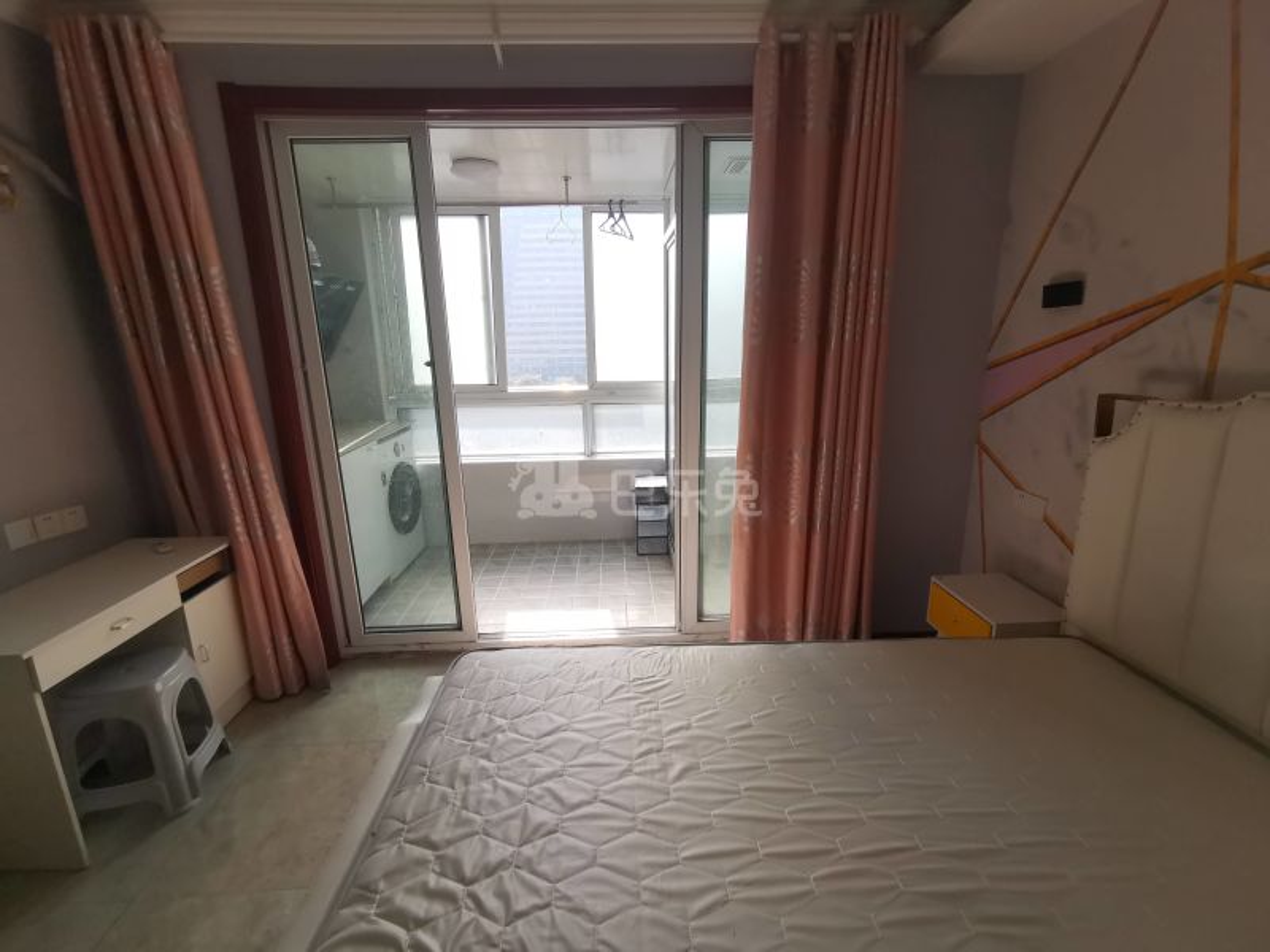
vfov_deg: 78.1
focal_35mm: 16
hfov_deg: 94.5
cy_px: 476
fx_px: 587
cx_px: 635
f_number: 2.2
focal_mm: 2.35
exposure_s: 1/215
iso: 50
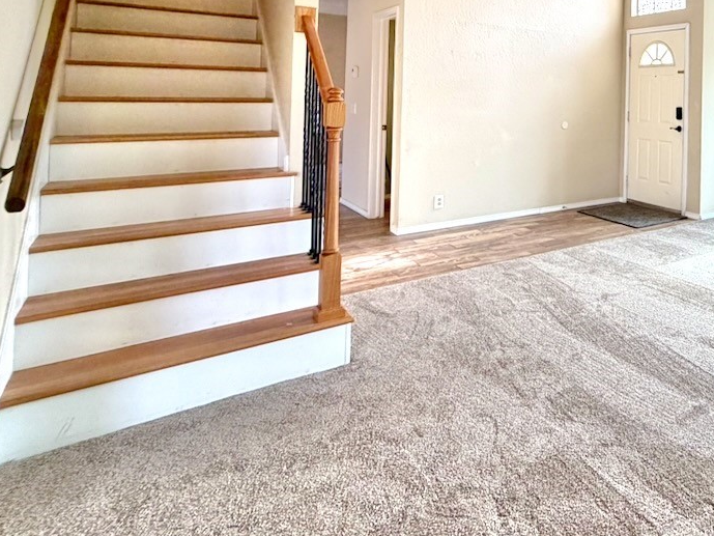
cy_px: 89
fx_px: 536
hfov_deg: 57.7
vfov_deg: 49.2
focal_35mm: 26
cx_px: 642
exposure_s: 1/60
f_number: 2.2
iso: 160
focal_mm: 2.22
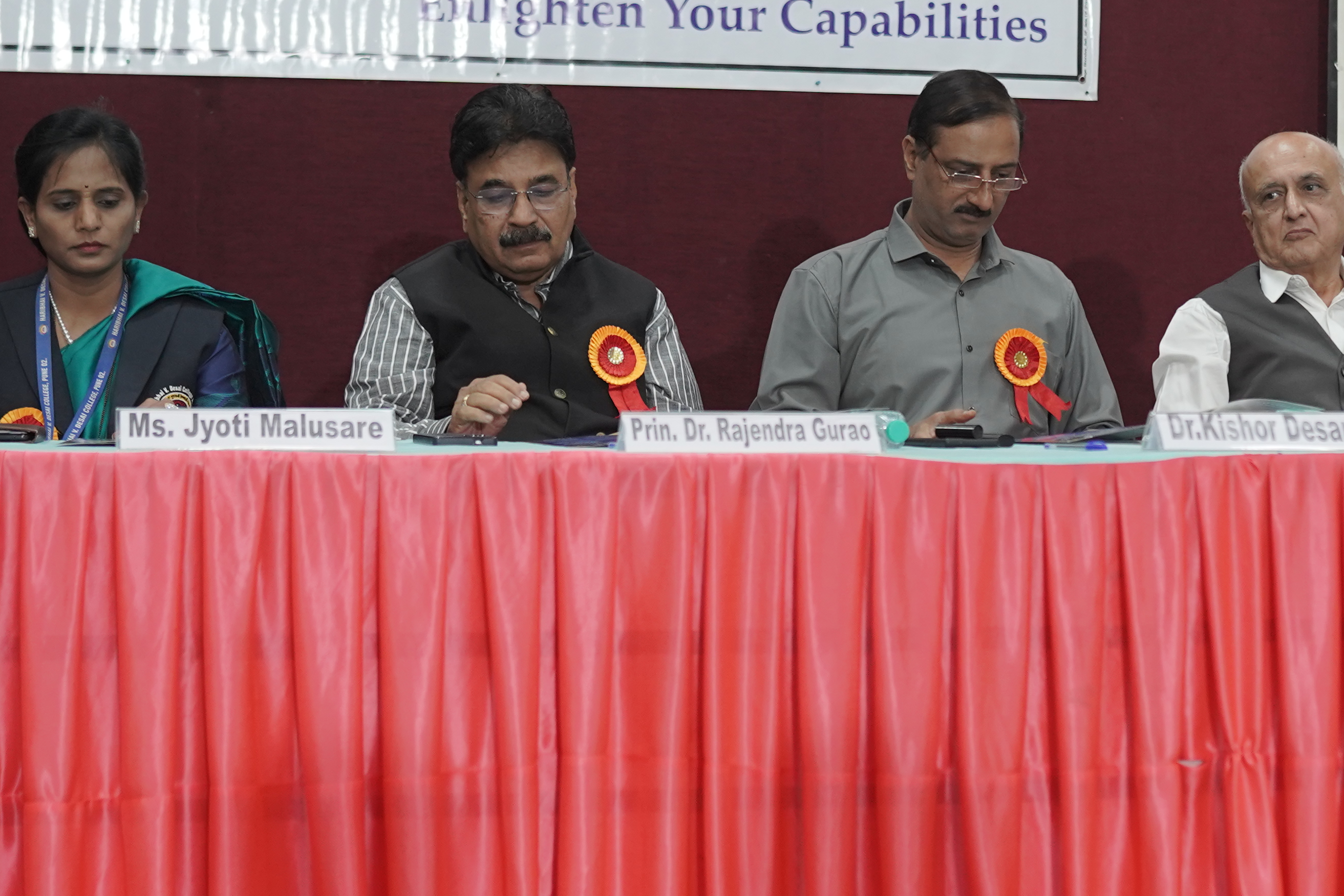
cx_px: 905
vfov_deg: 17.1
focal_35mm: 80
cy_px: 400
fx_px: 2986
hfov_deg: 25.2
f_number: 1.8
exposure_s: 1/200
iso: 1000
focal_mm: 35
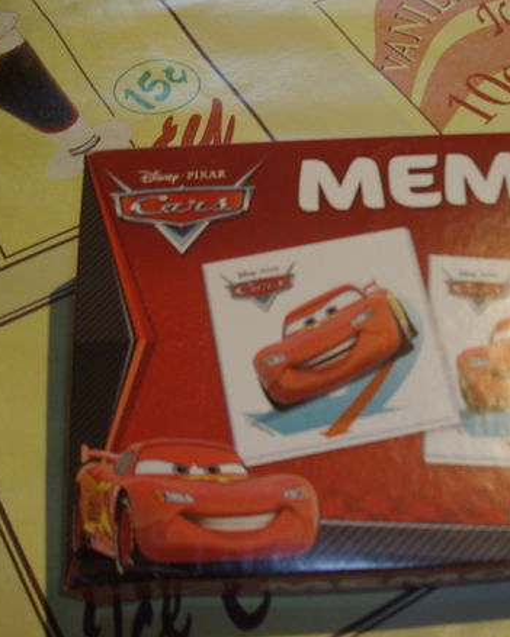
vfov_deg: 38.8
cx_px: 391
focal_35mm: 48
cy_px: 315
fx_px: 906
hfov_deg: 30.8
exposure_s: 1/50
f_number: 2.7
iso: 186
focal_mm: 6
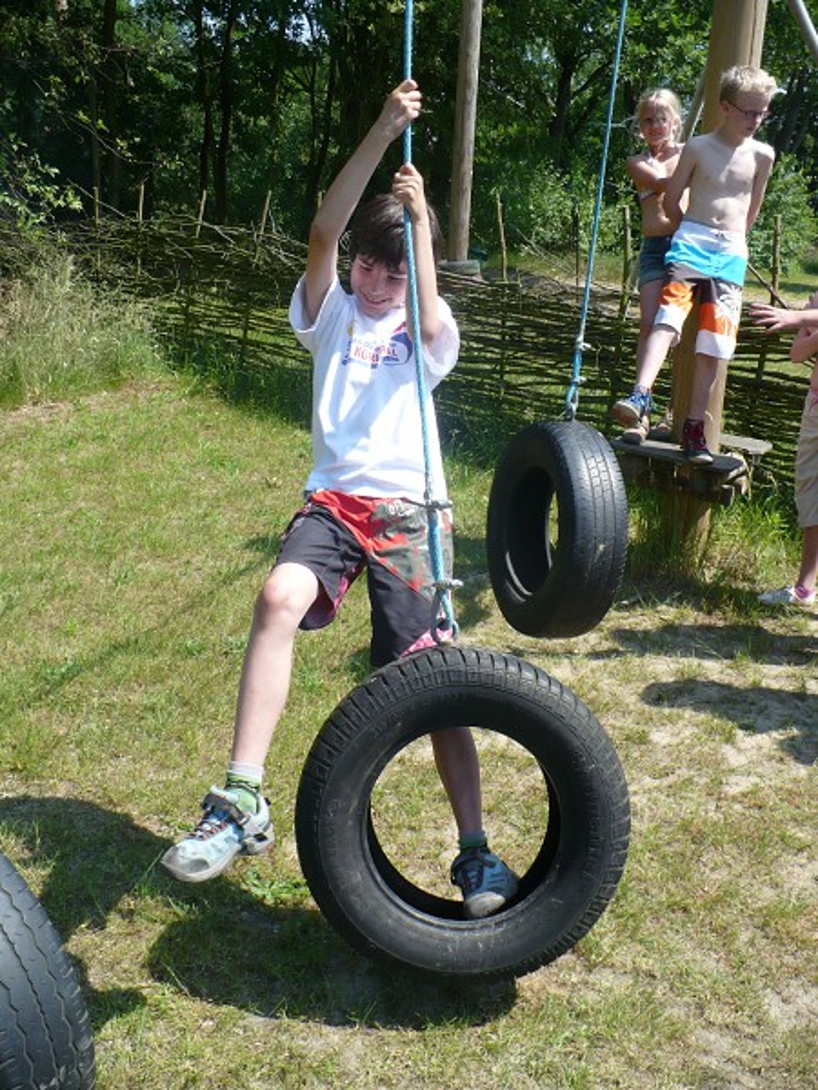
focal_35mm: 37
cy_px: 545
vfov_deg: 50.1
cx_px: 409
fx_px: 1166
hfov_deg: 38.7
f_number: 2.8
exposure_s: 1/640
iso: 100
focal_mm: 6.1
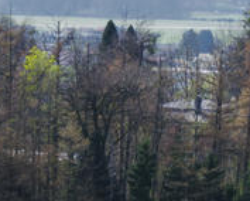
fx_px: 2832
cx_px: -282
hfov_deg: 5.0
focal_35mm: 382
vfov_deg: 4.0
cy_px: 249
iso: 100
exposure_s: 1/250
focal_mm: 55
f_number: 8
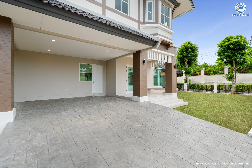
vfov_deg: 72.0
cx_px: 126
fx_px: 115
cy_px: 84
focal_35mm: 16
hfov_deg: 95.0
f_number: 5.6
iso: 100
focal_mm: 16.5
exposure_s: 1/320
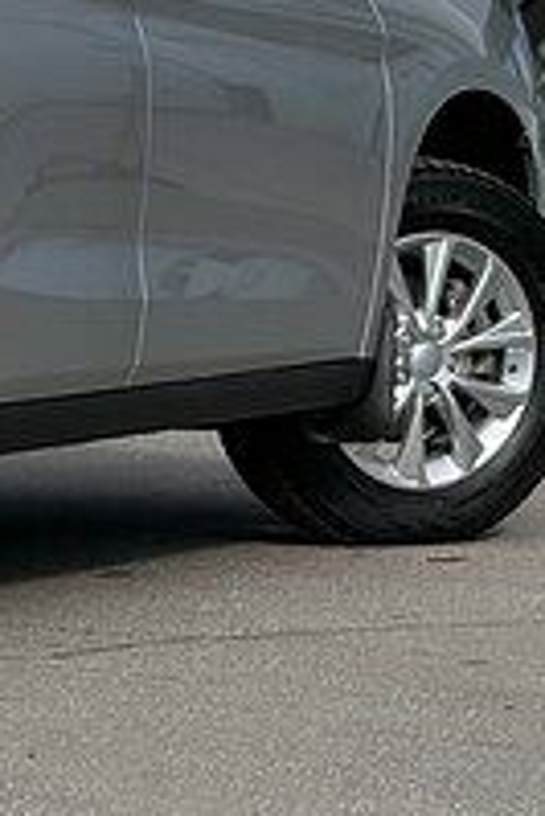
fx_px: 7775
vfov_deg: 6.0
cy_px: 119
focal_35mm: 343
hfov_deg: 4.0
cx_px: -430
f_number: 2.8
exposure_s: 1/1916
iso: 50
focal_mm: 15.66
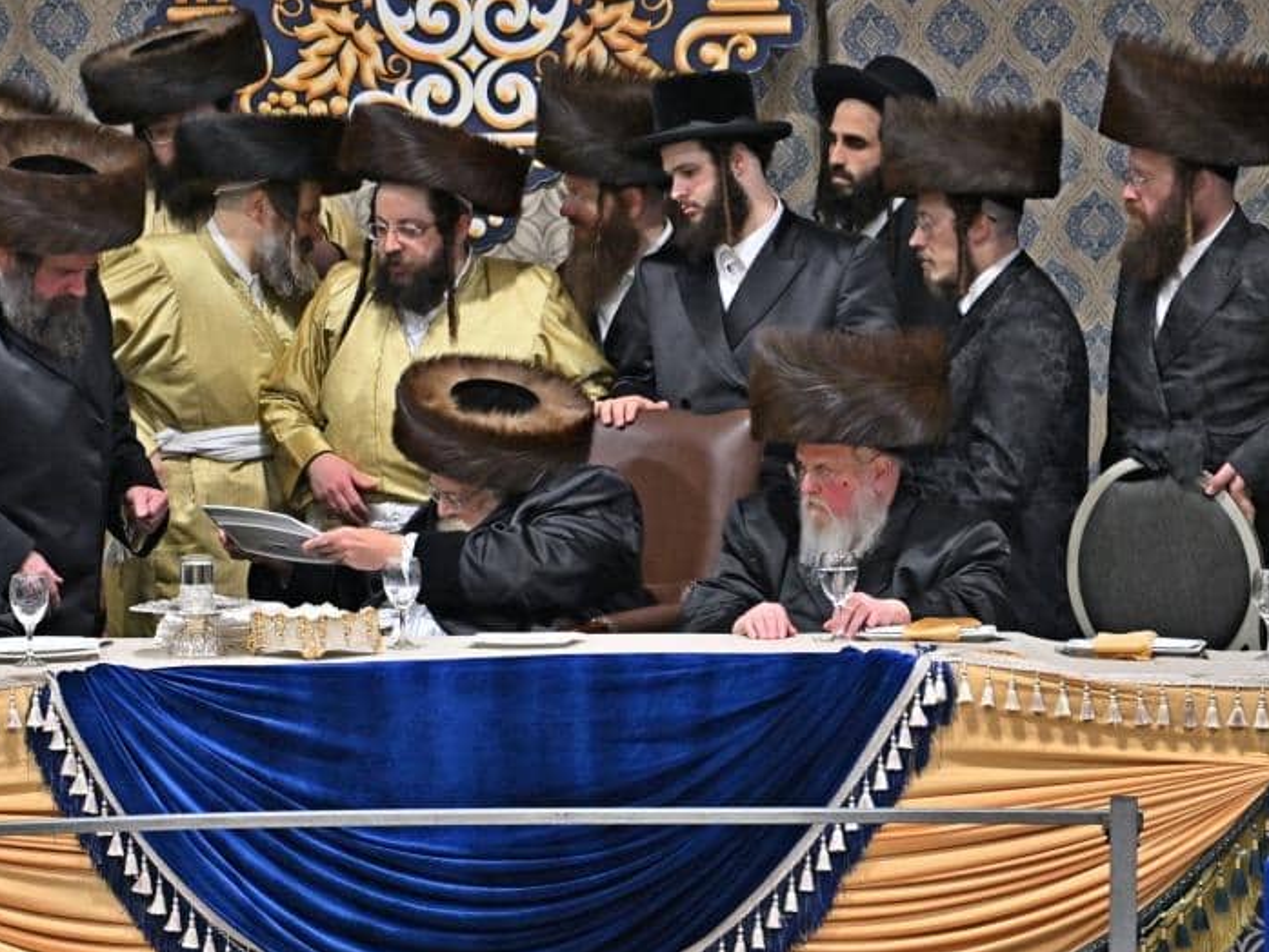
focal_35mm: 423
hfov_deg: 4.7
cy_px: 530
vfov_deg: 3.5
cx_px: 487
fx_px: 15512
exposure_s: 1/250
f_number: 2.8
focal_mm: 200
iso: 500
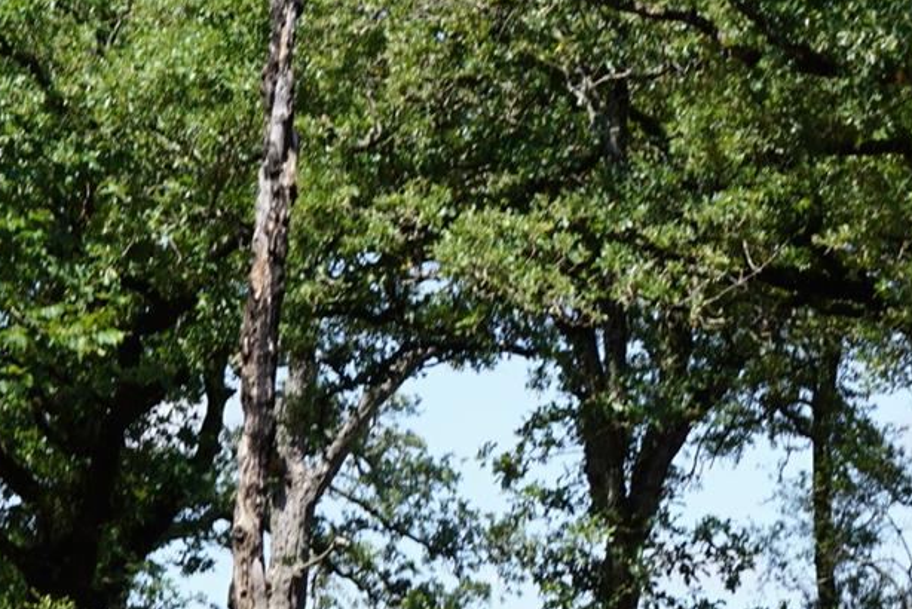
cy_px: 393
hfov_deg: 8.1
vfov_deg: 5.5
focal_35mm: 250
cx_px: 1261
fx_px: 6336
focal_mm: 50
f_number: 9
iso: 100
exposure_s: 1/100
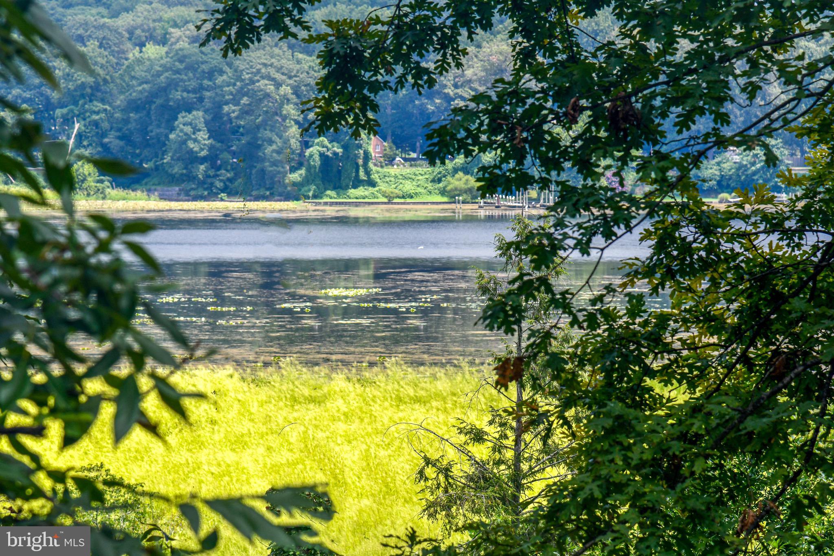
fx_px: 4169
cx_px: 417
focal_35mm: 180
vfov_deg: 7.6
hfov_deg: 11.4
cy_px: 278
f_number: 8
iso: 200
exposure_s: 1/250
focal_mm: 120
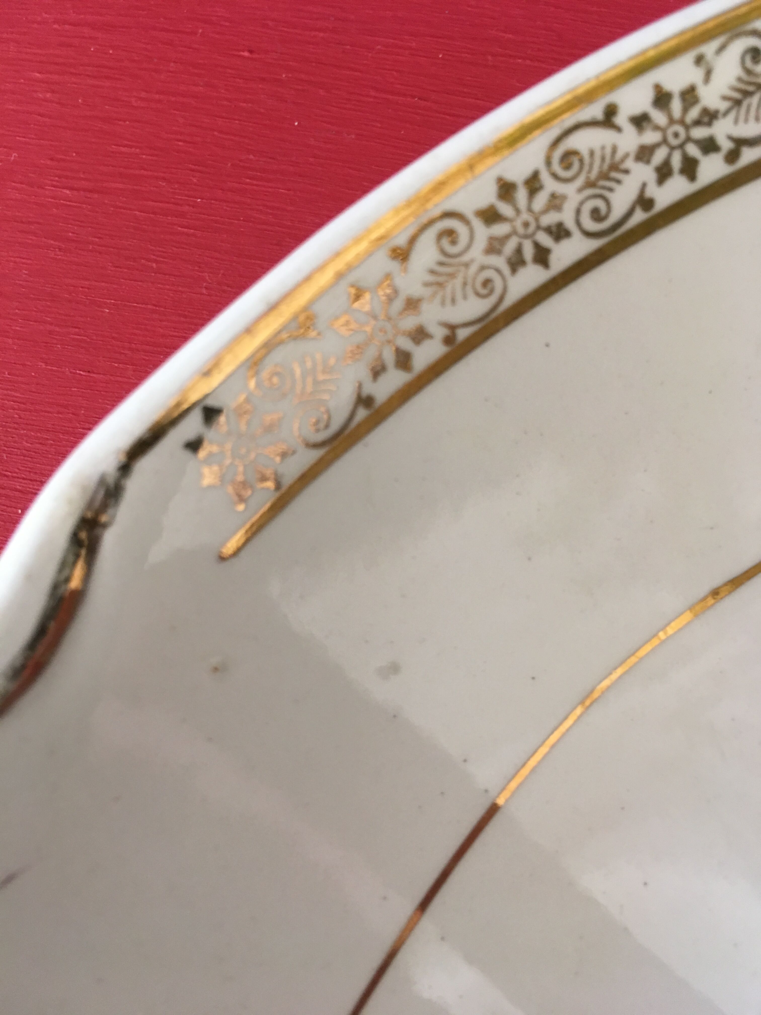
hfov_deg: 48.2
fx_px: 850
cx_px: 380
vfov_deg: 61.7
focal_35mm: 29
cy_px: 508
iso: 125
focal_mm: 4.15
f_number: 2.2
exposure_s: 1/33
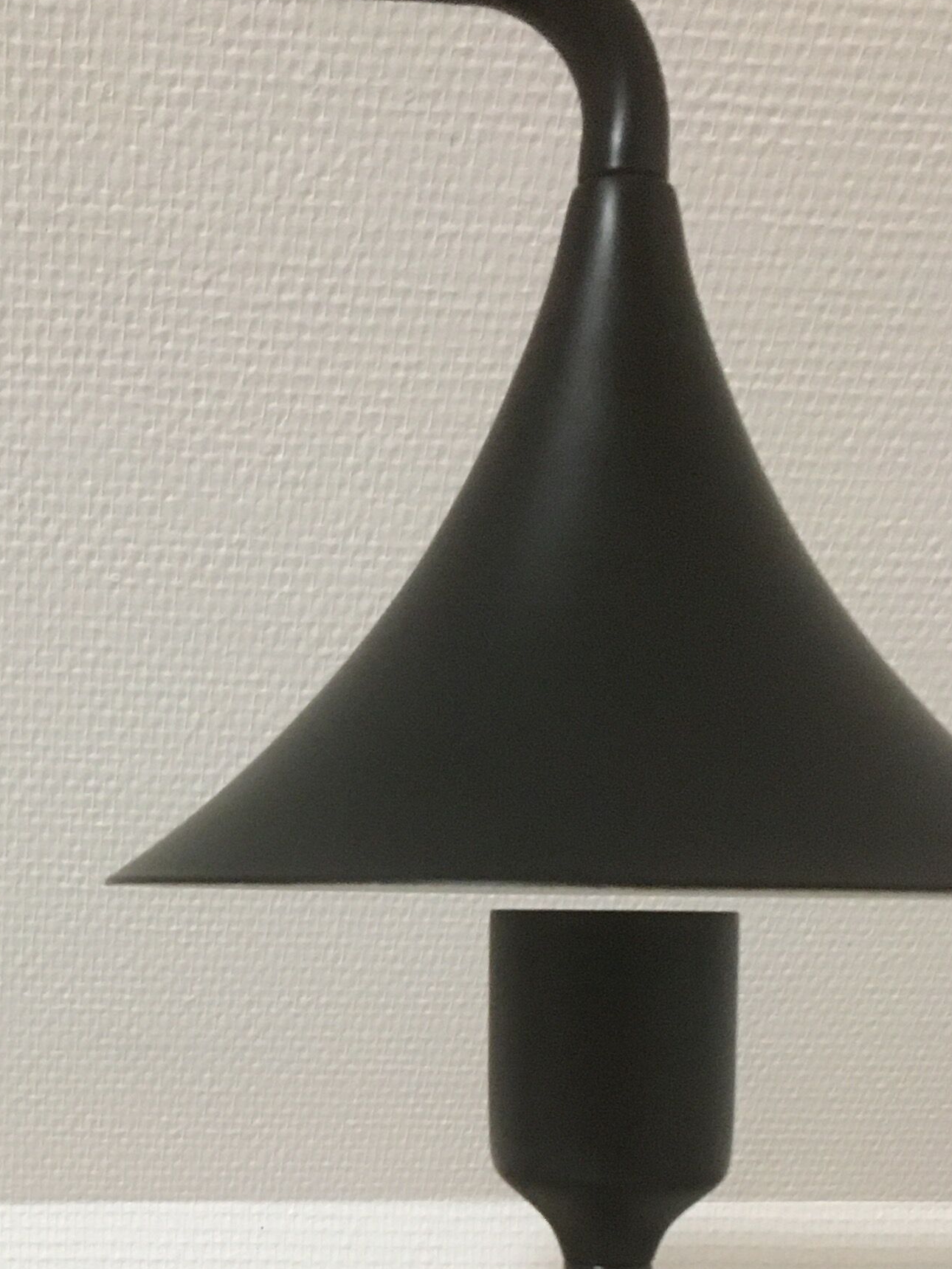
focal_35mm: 68
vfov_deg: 28.0
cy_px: 1017
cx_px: 165
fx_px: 2493
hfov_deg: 21.3
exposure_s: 1/20
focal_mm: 4.15
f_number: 2.2
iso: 200
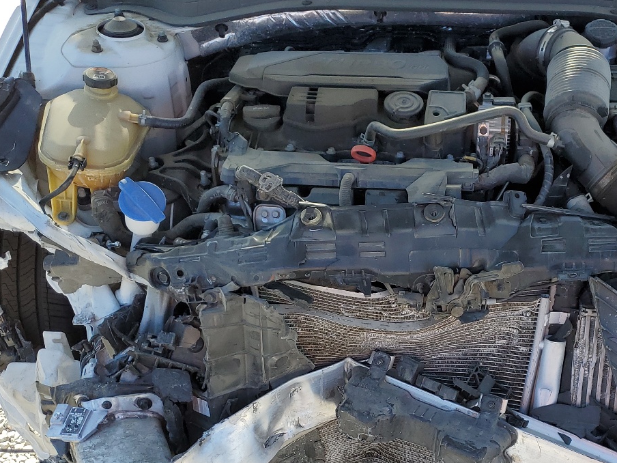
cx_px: 468
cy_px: 342
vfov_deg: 31.0
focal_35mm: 46
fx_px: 820
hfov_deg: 40.0
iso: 50
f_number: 1.5
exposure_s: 1/833
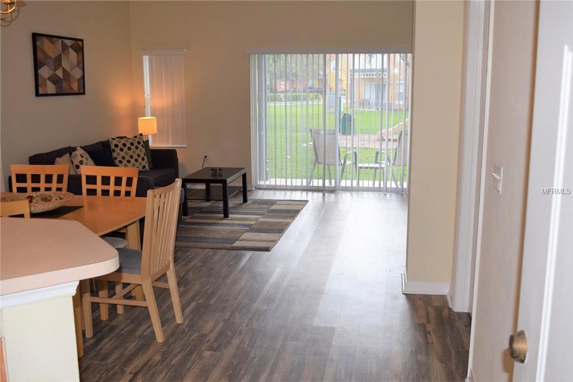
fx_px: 573
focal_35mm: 36
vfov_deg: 36.8
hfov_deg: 53.1
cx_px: 286
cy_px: 191
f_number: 5.6
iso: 320
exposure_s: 1/125
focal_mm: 24
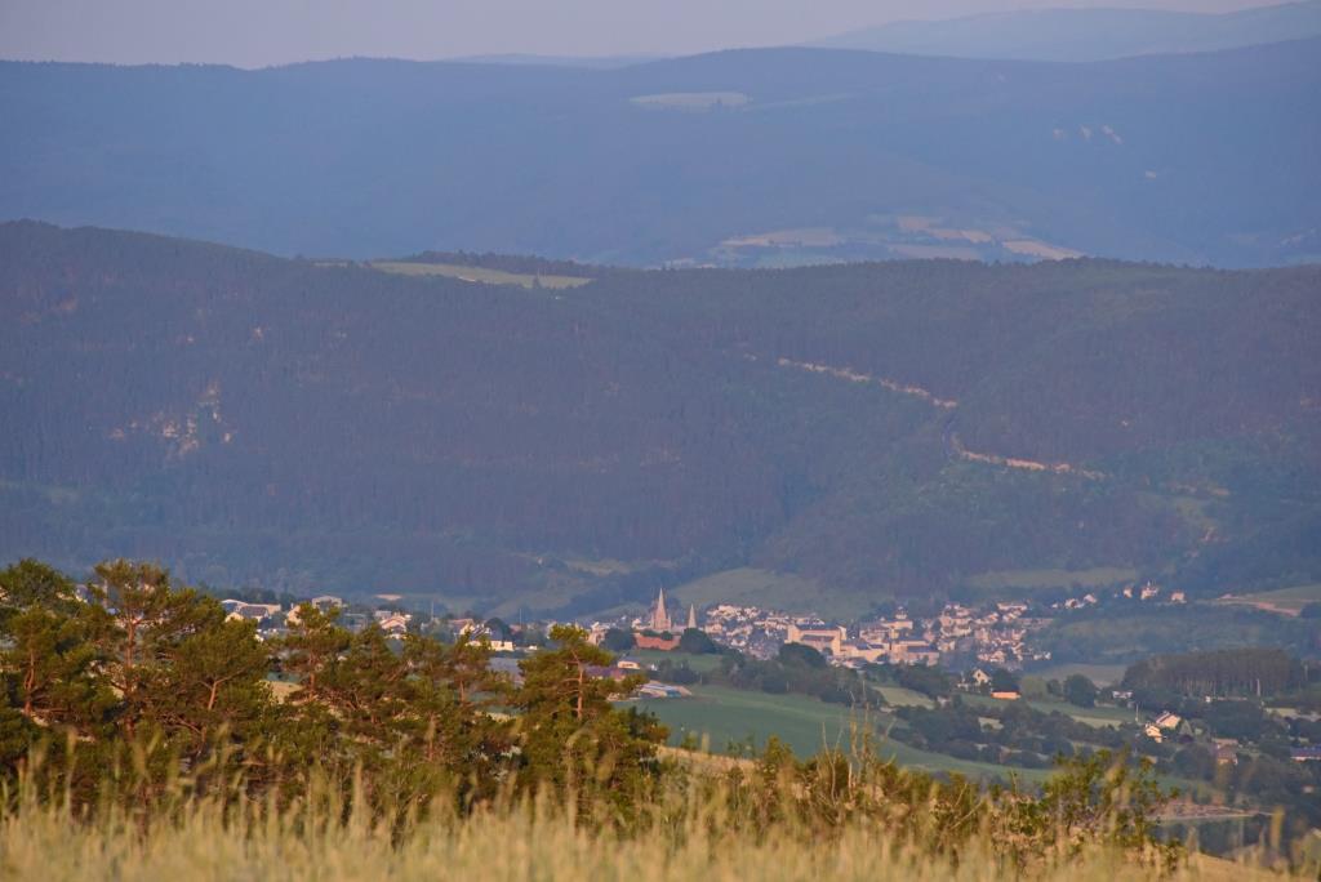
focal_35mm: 300
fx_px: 11014
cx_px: 660
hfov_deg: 6.9
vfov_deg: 4.6
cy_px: 441
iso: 2500
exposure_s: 1/640
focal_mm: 300
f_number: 8
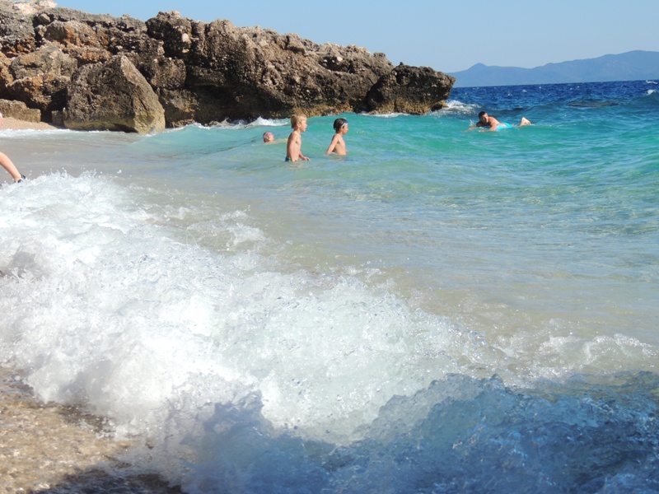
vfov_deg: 19.6
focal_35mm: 75
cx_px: 330
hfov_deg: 26.0
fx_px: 1428
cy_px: 247
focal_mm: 13.3
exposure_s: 1/800
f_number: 3.9
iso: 100
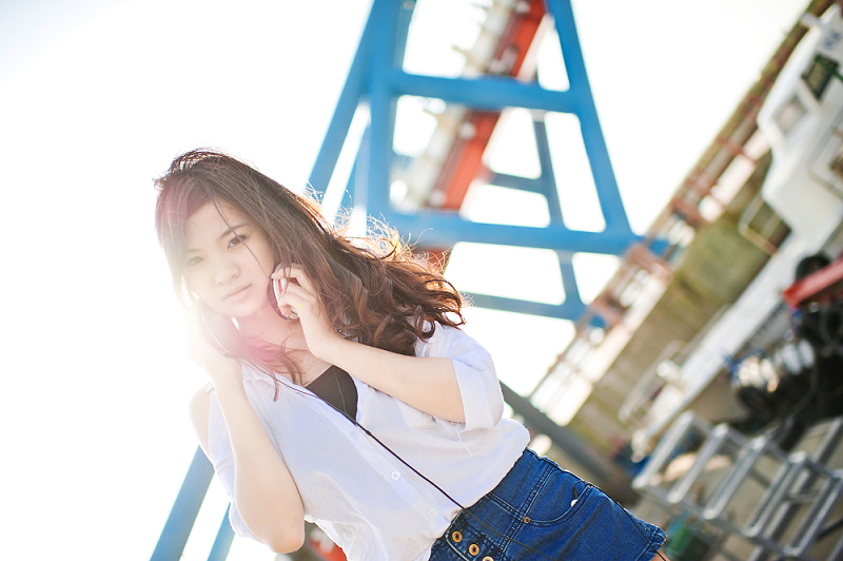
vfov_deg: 37.8
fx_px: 819
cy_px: 280
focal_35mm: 35
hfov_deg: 54.5
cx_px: 422
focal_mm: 35
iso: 100
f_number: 1.4
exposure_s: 1/8000
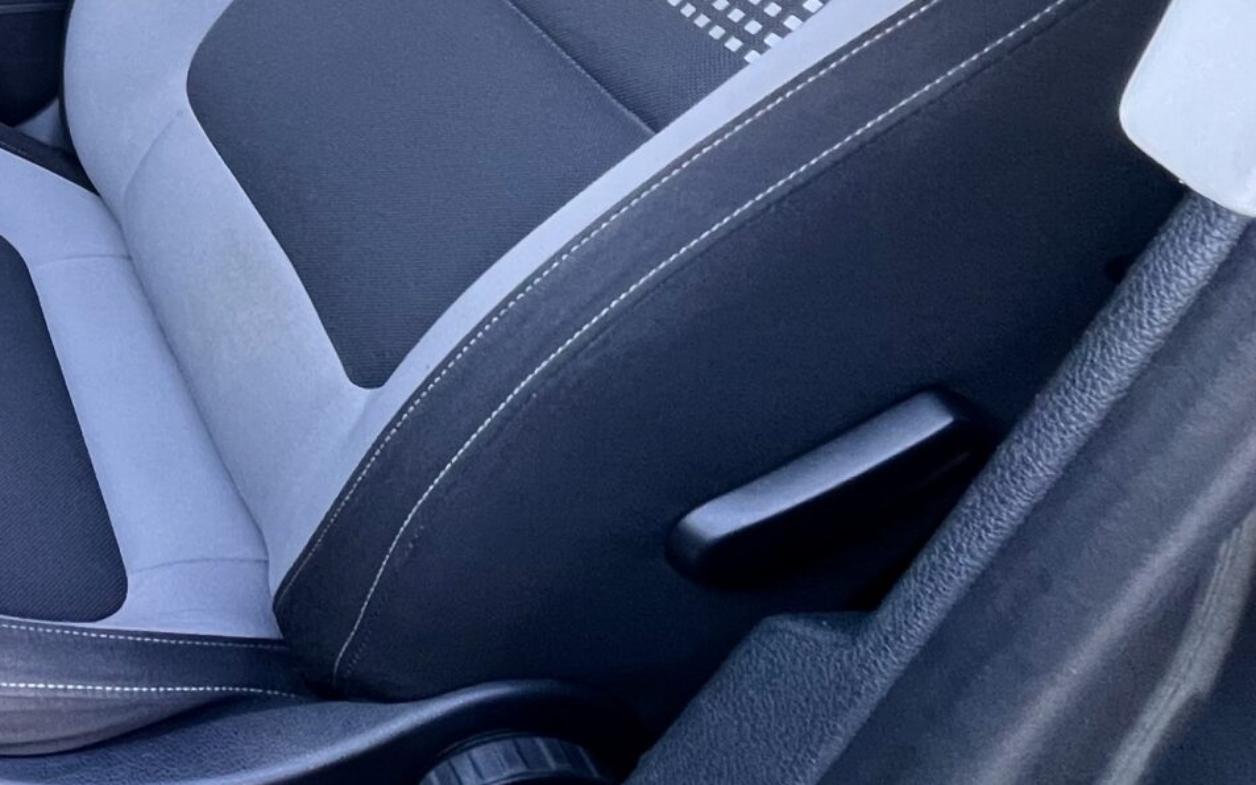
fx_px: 1267
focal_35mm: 37
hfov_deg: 36.9
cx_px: -326
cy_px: -138
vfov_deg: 29.9
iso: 160
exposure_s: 1/50
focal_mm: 1.57
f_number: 1.8
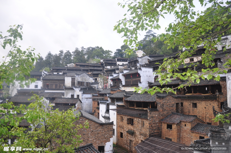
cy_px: 76
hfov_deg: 67.4
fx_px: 173
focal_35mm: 27
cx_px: 116
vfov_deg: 47.8
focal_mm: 18
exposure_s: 1/200
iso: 200
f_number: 4
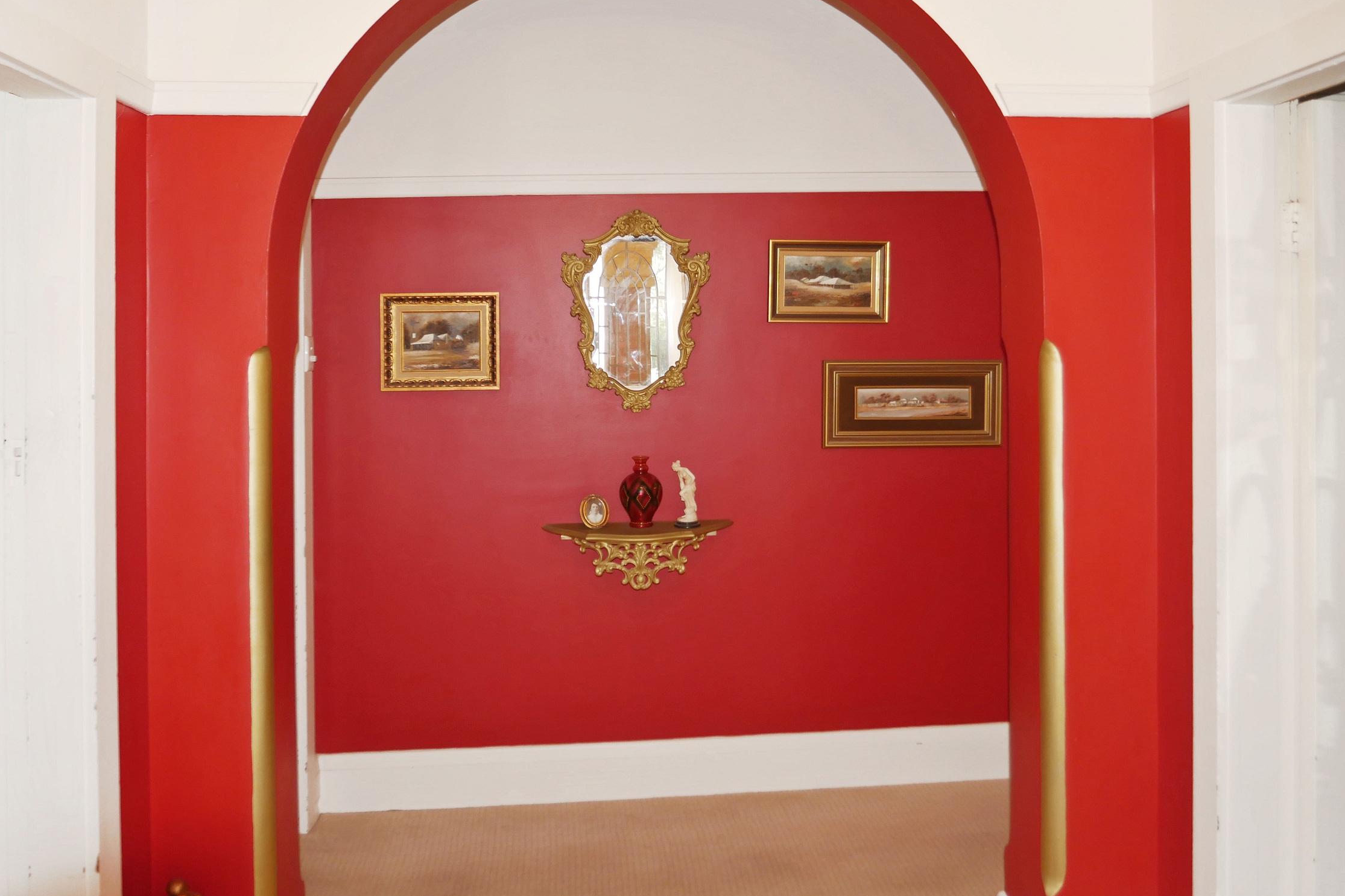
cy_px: 450
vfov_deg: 43.6
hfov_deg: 61.9
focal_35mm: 30
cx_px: 672
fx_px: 1121
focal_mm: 14
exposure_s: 1/60
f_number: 3.6
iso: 320
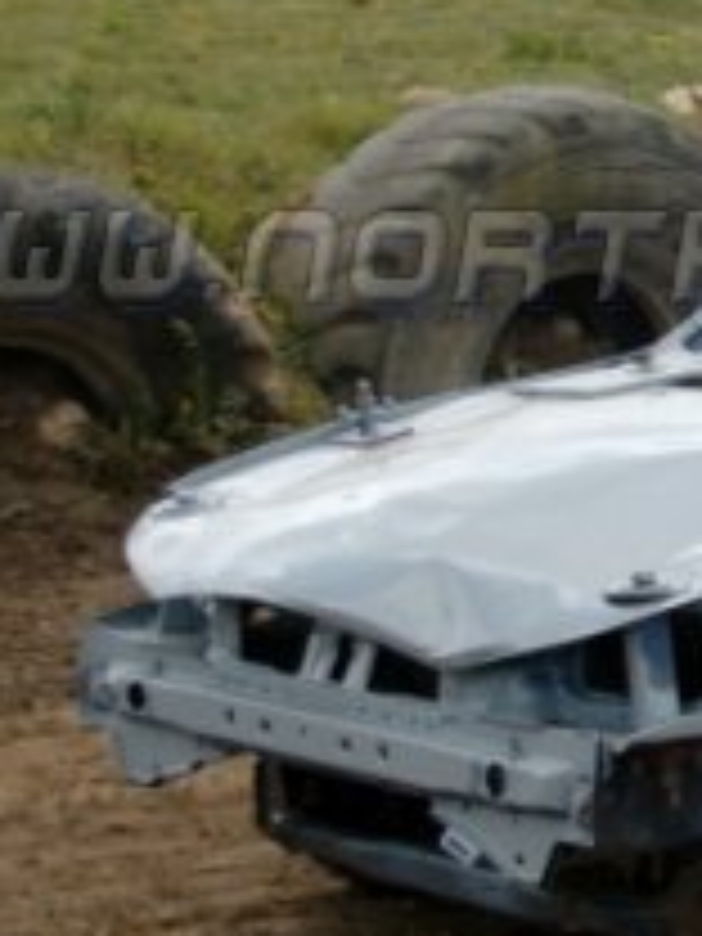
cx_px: 1134
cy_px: 270
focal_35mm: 151
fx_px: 4083
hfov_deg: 9.5
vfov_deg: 13.0
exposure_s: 1/640
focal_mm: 34
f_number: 4.5
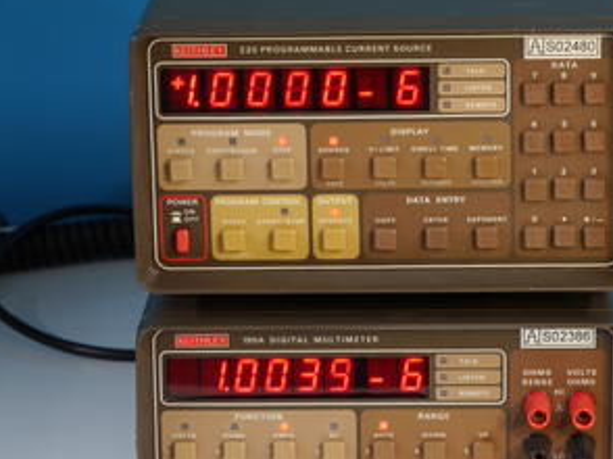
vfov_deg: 8.4
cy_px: 305
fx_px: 3132
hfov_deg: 11.2
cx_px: 413
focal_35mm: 177
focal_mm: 65
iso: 200
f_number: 8
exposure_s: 1/2.5
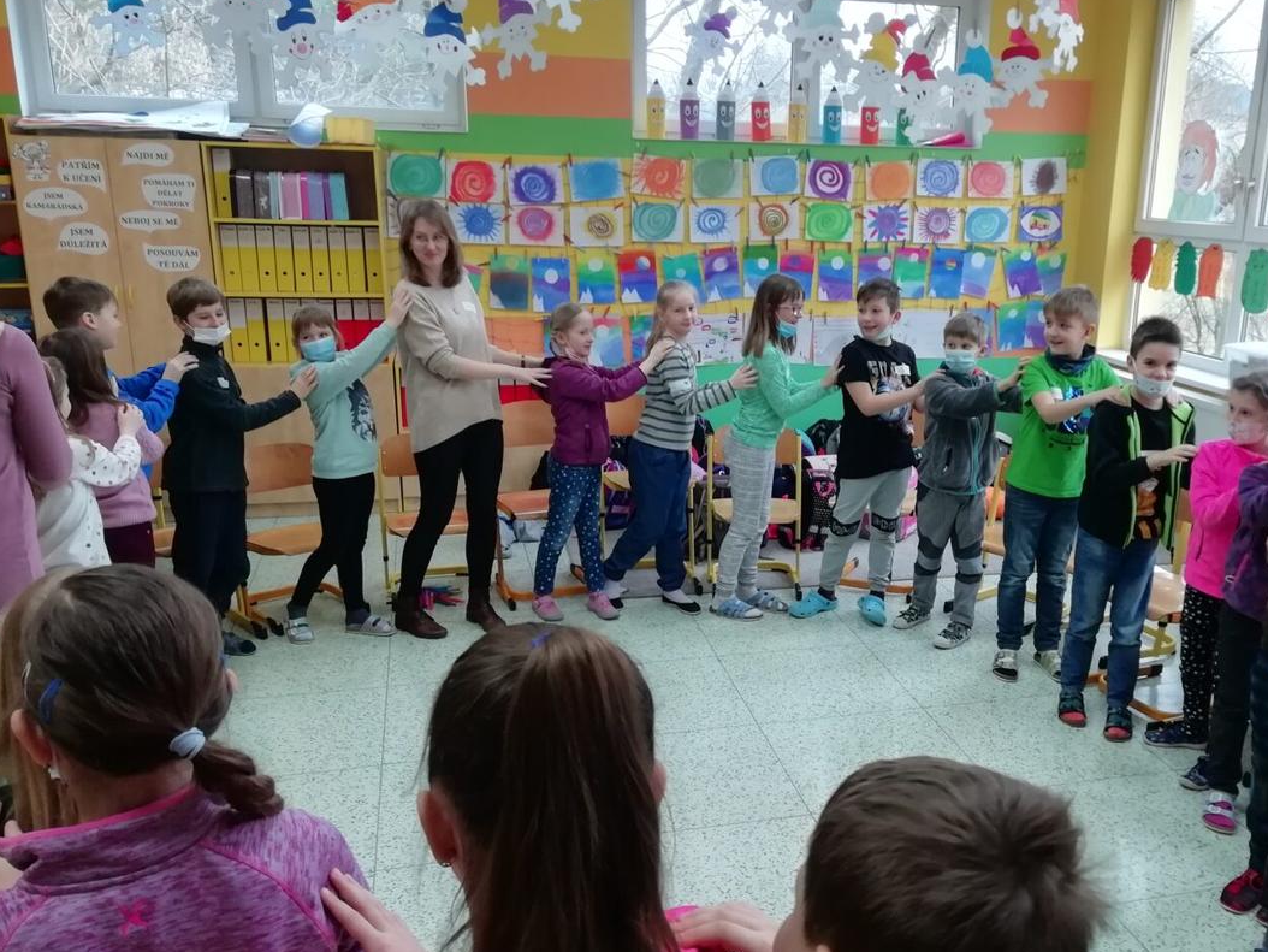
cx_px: 759
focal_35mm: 33
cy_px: 532
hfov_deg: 54.9
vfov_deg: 42.9
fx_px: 1209
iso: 80
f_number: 2.2
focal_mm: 3.46
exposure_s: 1/33.3
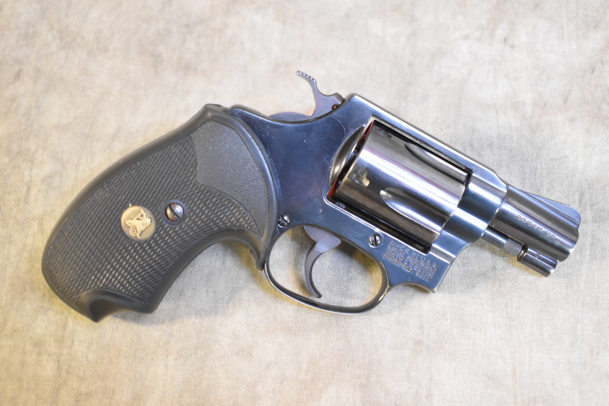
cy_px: 203
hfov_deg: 41.1
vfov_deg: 28.1
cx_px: 304
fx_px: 812
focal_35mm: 48
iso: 3200
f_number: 4.5
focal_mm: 32
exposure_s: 1/15
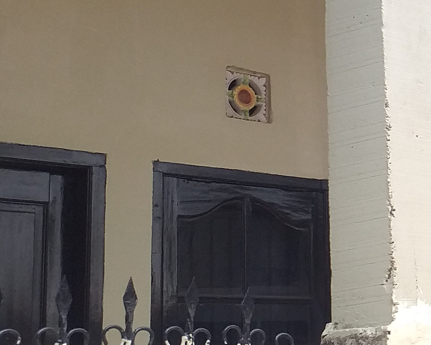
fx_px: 1161
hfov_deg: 17.8
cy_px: 112
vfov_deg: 16.9
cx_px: 720
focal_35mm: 91
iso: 40
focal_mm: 3.6
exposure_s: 1/448
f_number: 1.9
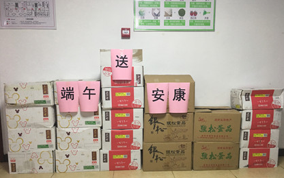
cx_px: 143
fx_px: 240
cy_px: 106
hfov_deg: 61.2
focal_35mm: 31
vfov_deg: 40.4
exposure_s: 1/17
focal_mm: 4.15
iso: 64
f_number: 2.2
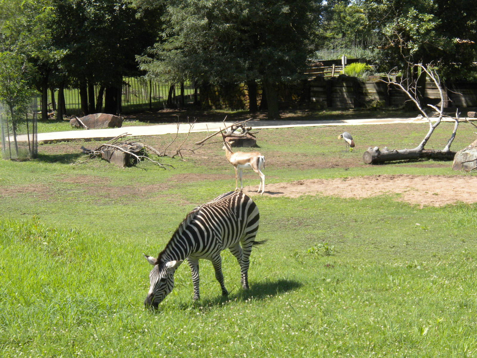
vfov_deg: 17.4
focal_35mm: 85
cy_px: 179
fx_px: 1171
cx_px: 238
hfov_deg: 23.0
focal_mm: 15
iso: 160
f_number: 5.1
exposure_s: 1/516
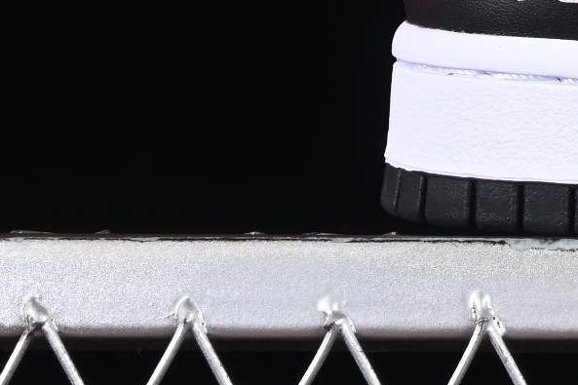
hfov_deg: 5.7
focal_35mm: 352
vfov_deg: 3.9
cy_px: -328
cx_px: 1200
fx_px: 5650
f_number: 6.3
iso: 160
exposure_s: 1/60
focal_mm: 50
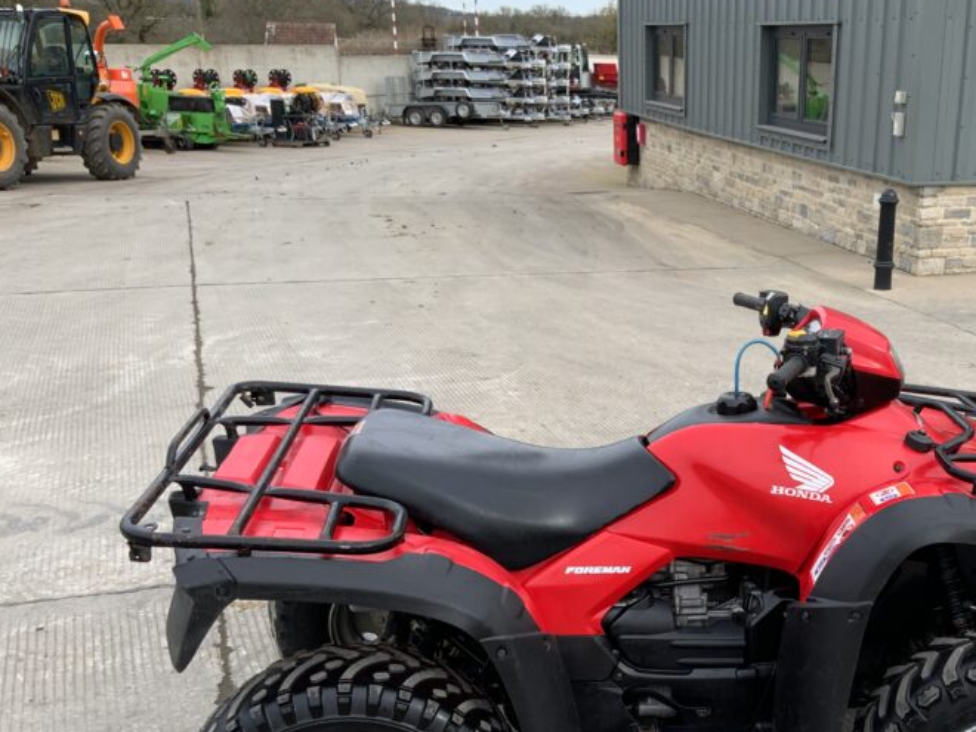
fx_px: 1269
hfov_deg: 40.7
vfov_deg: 31.6
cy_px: 549
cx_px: 747
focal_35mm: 45
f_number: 1.8
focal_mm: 3
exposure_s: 1/540
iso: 16
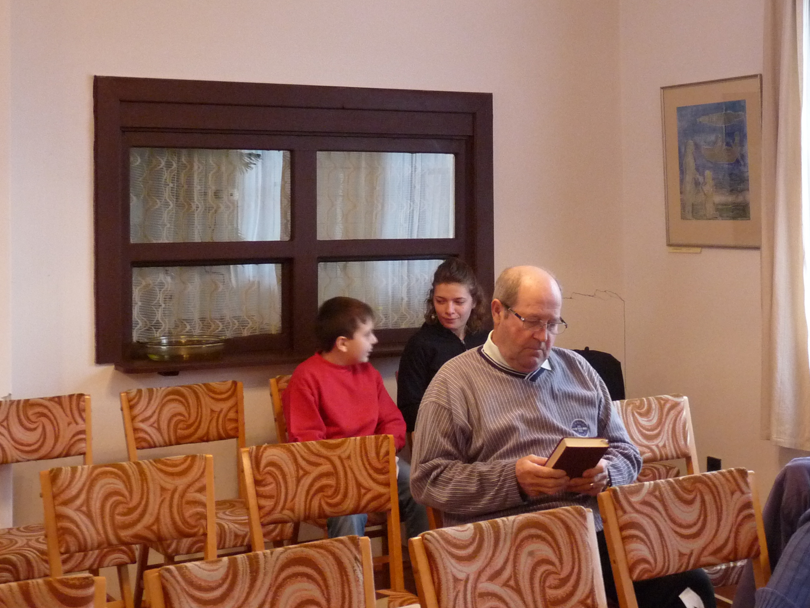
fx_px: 1287
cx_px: 500
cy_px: 203
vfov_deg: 26.4
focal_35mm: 55
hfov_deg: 34.8
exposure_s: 1/25
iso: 400
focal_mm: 6.2
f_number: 3
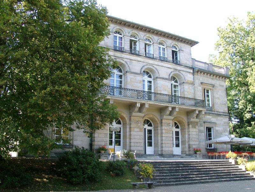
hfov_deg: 54.0
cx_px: 128
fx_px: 250
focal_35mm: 34
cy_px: 96
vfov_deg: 41.8
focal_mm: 7.13
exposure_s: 1/75.8
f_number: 4
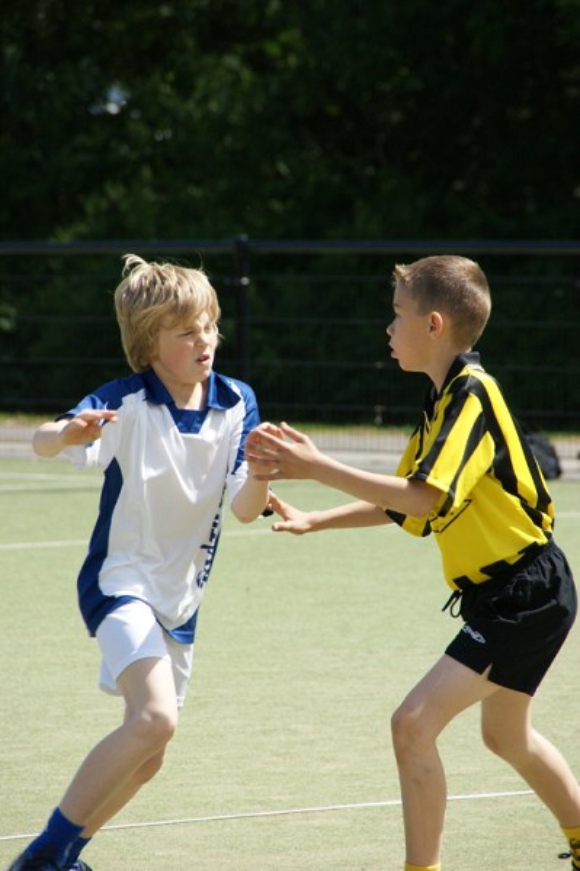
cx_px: 290
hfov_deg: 3.7
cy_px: 436
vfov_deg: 5.5
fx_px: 9078
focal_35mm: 375
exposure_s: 1/400
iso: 200
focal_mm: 250
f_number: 9
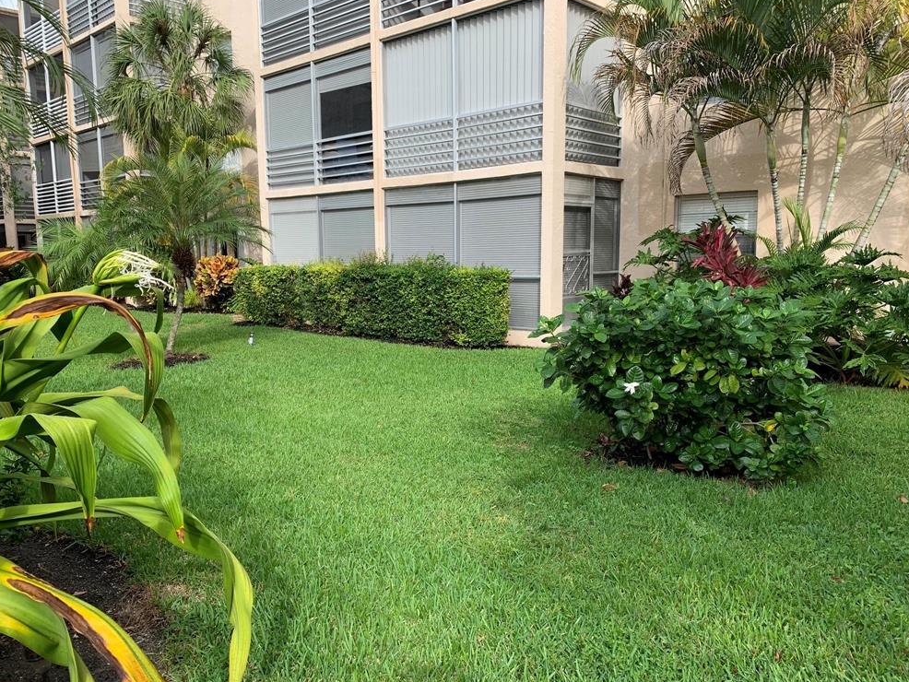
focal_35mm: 27
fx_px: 709
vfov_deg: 51.4
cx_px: 443
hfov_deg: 65.3
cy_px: 344
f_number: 1.8
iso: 25
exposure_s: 1/711
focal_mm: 4.25
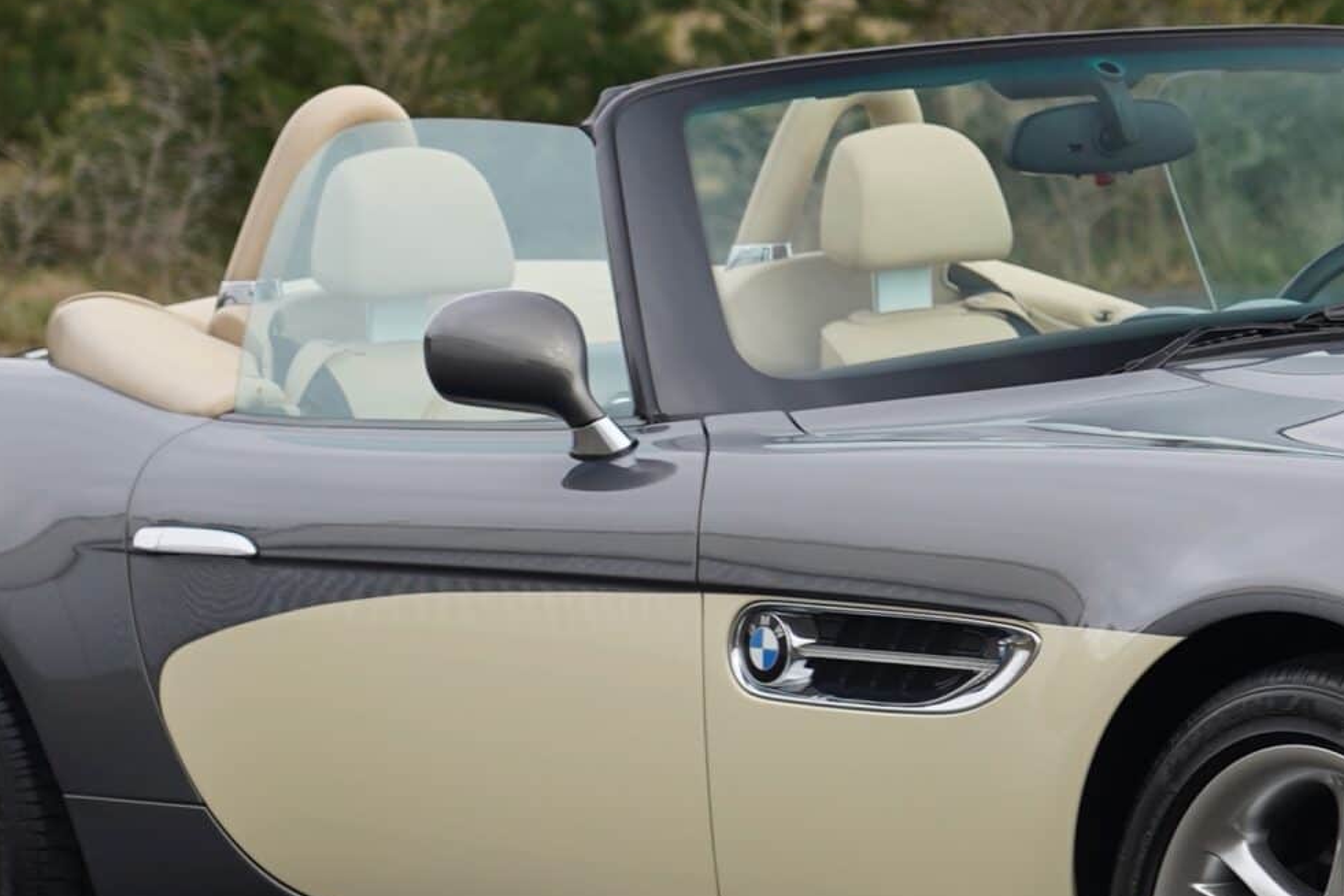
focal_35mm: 308
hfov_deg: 6.7
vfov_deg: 4.5
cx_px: 1308
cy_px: 365
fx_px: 11498
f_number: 4.5
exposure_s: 1/200
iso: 100
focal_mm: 79
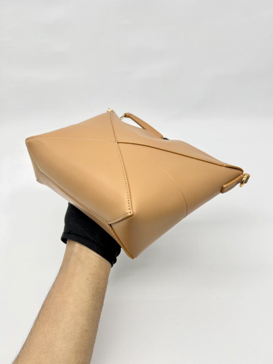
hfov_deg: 53.1
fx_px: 273
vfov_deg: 67.3
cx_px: 136
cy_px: 182
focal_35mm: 26
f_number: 1.5
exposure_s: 1/175
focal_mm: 5.7
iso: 40
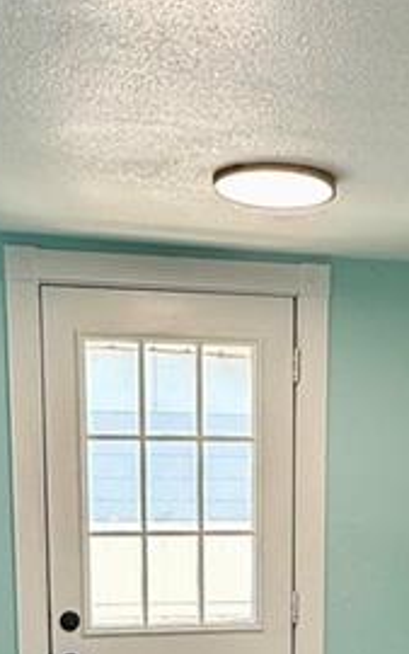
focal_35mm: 66
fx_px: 1176
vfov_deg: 28.7
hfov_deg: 19.7
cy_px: 688
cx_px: 278
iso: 64
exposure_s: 1/99
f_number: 2.2
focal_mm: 2.22
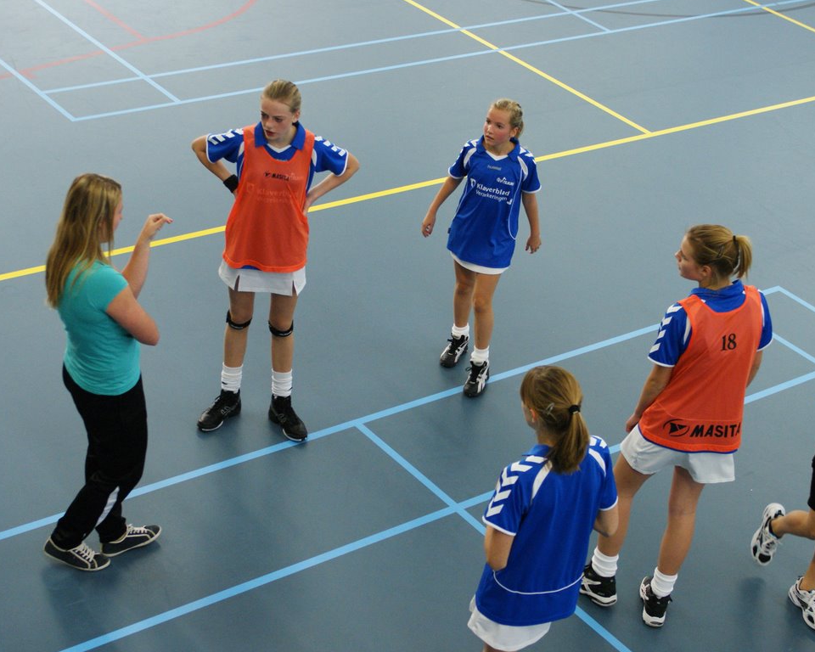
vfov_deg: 24.8
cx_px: 447
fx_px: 1486
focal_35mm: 62
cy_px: 326
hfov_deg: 30.7
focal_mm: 35
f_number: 3.2
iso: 800
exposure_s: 1/200
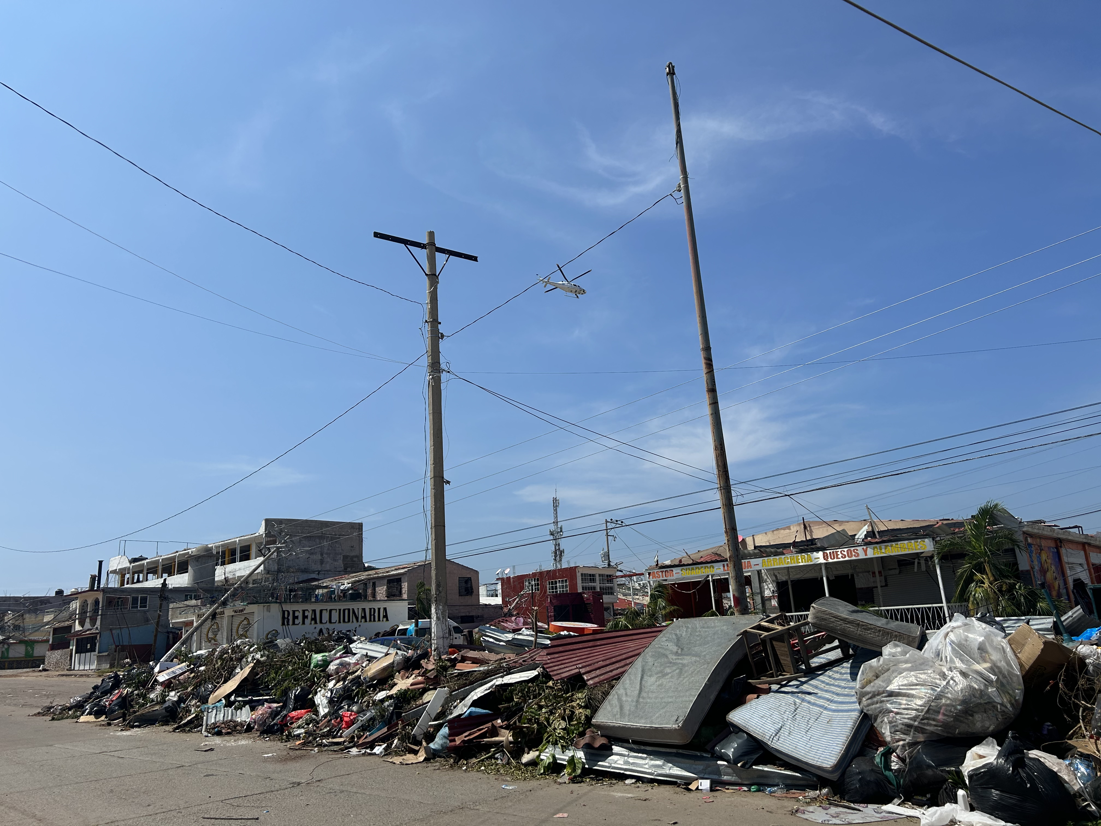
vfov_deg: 53.1
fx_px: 827
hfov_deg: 67.3
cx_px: 550
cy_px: 413
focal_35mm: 26
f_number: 1.5
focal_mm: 5.7
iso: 50
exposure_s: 1/8000
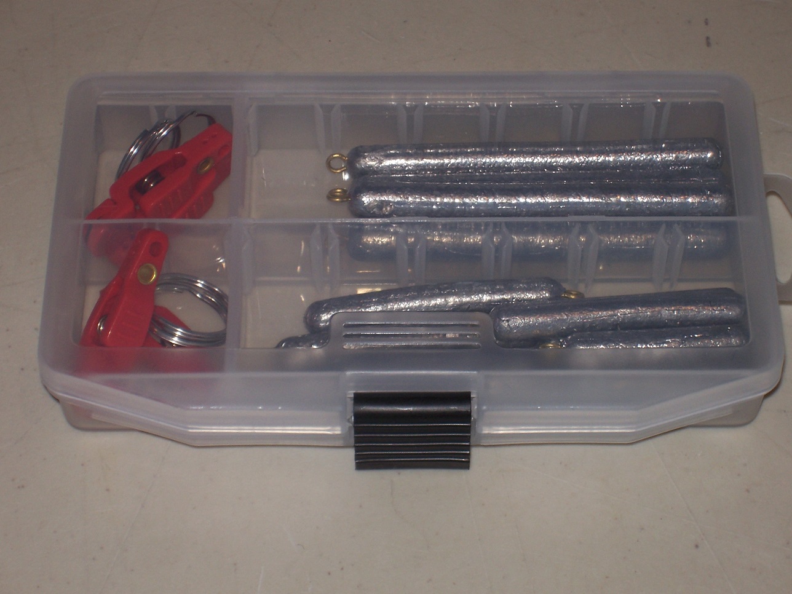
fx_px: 2334
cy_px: 297
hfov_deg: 19.3
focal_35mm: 102
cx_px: 396
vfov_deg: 14.5
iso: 80
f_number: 4.6
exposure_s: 1/90
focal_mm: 16.8
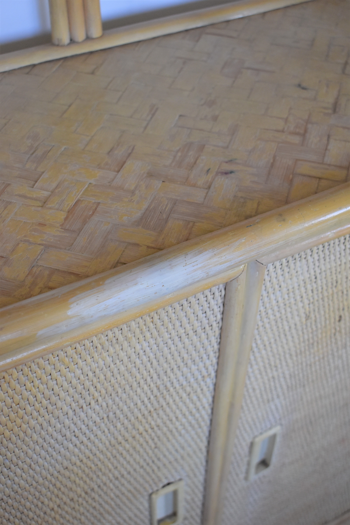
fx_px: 700
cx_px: 175
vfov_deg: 41.1
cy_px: 262
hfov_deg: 28.1
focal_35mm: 48
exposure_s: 1/125
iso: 900
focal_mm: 32
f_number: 4.5
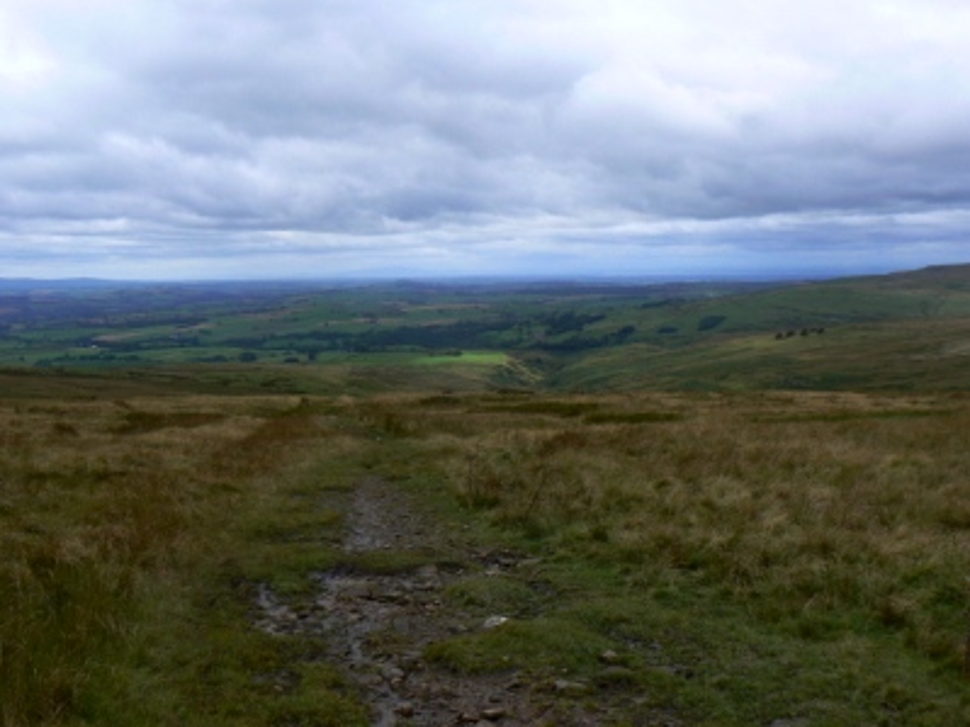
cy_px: 348
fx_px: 1093
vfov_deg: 36.8
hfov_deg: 47.9
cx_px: 457
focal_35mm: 39
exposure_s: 1/500
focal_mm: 6
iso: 80
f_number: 5.6
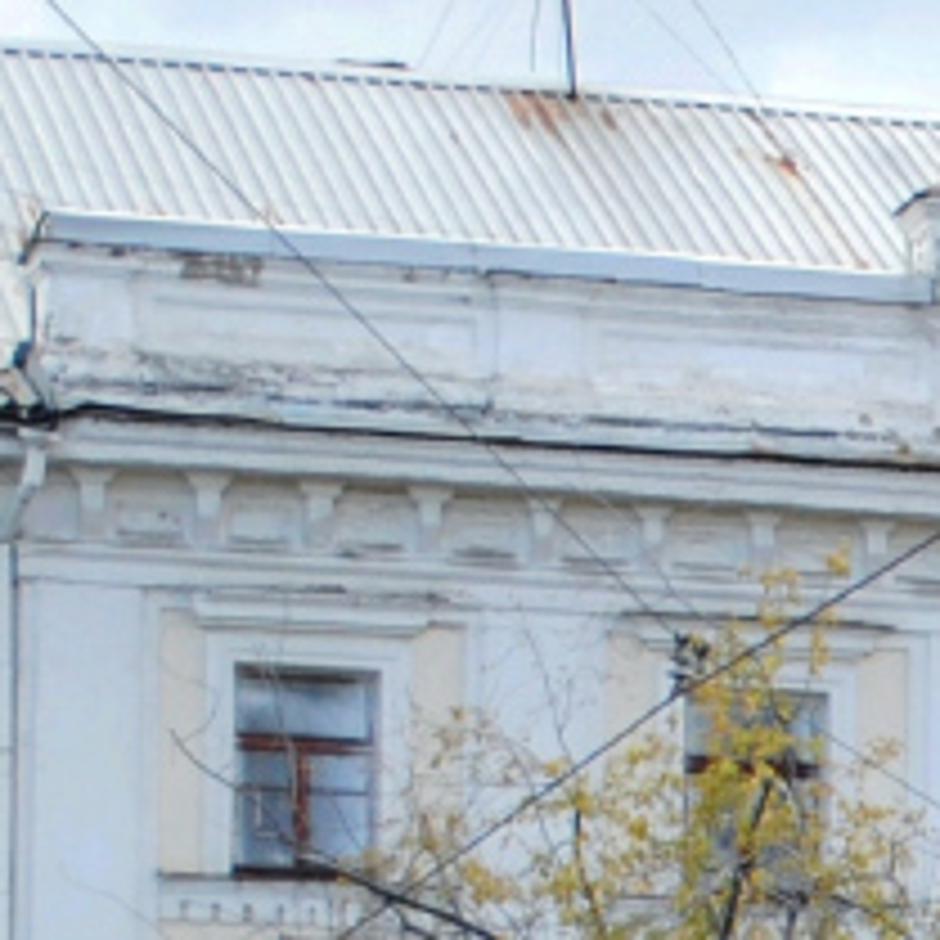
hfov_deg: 6.6
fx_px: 7804
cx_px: 2073
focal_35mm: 254
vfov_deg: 6.8
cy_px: 1556
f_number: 4.8
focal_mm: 32
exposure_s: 1/500
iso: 200
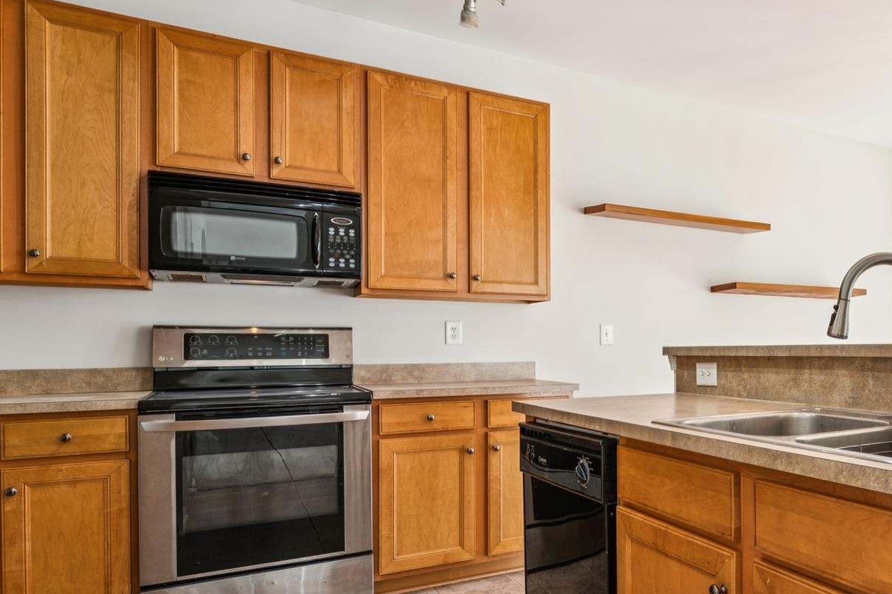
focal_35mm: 28
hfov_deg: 59.5
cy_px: 348
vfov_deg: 46.2
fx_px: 694
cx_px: 731
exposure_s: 1/5
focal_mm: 16.6
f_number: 13
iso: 100
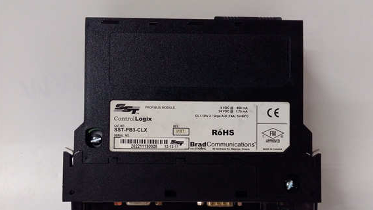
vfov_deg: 37.5
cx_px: 195
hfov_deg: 62.6
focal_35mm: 31
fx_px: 307
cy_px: 131
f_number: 2
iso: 419
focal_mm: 3.79
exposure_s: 1/33
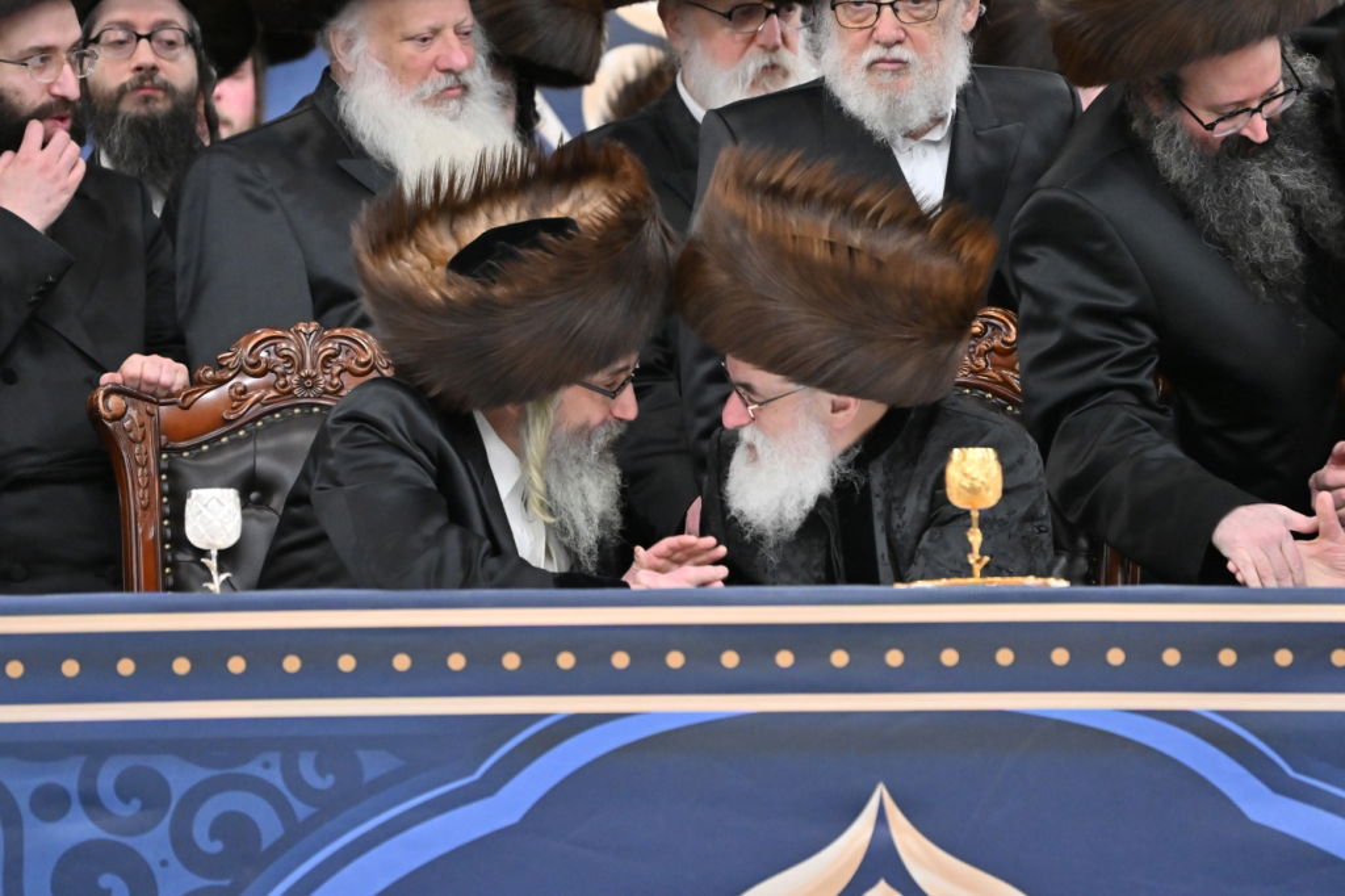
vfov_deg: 4.6
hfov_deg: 6.9
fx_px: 11204
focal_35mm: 300
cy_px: 448
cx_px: 672
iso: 1600
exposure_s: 1/400
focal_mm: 200
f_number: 2.8
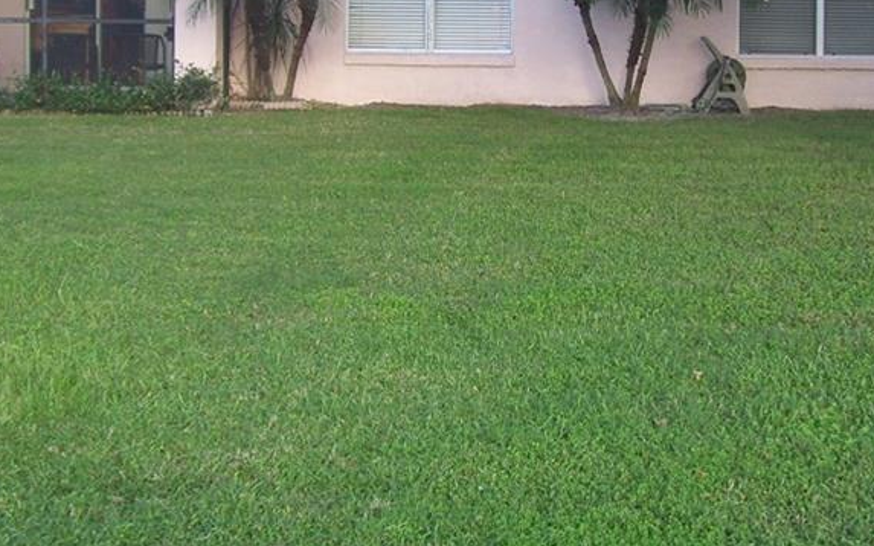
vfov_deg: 18.9
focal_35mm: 68
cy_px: 85
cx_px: 500
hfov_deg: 30.2
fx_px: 1620
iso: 80
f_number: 2.7
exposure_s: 1/100
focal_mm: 6
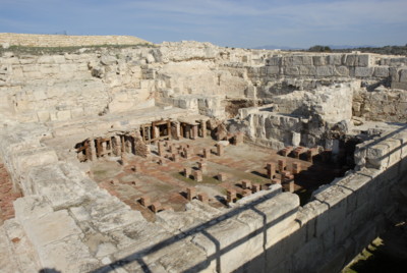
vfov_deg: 48.1
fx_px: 306
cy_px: 136
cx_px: 204
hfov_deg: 67.3
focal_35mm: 27
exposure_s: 1/125
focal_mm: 18
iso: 100
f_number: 14
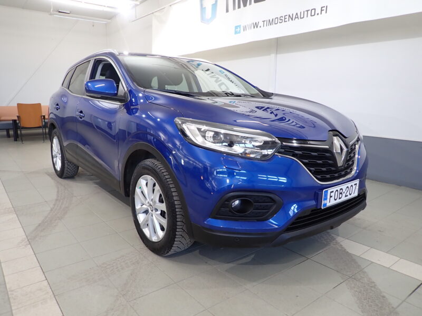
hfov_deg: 69.4
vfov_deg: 54.9
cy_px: 158
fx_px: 305
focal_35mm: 25
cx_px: 211
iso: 160
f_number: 2
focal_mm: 4.5
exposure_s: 1/60
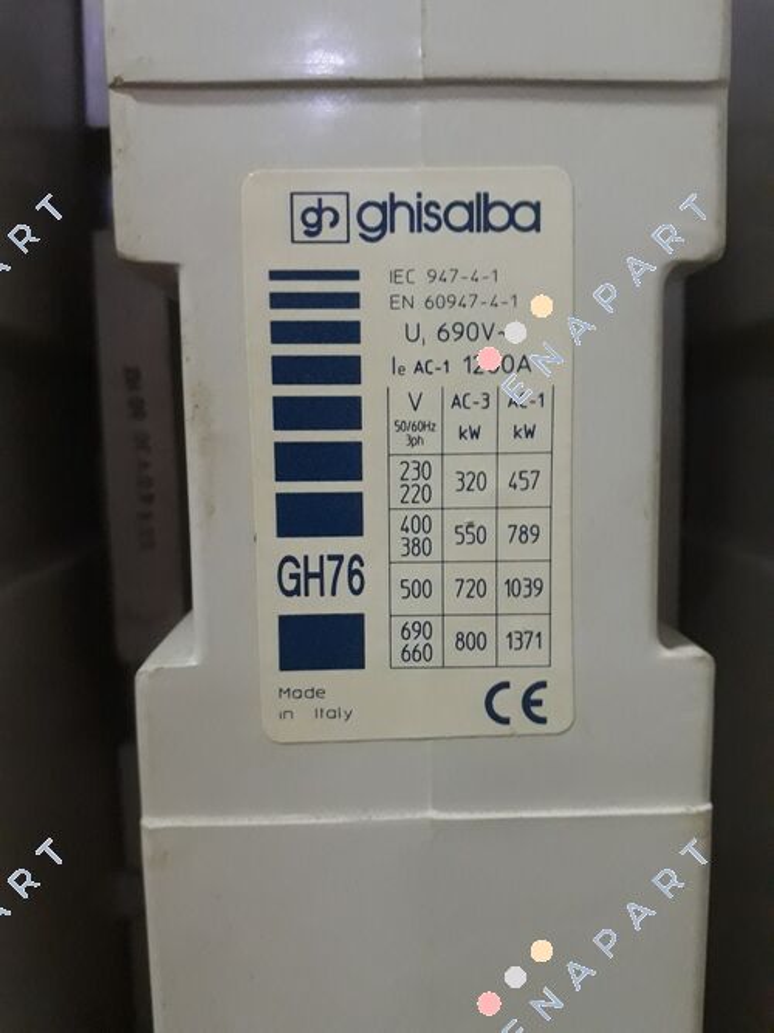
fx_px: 805
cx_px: 387
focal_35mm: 27
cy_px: 516
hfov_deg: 51.3
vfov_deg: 65.3
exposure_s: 1/17
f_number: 1.9
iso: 500
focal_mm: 3.6
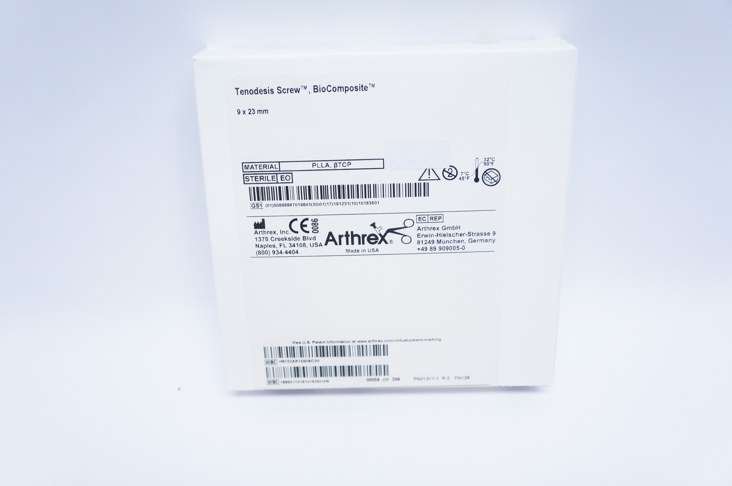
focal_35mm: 34
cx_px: 366
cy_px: 243
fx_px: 701
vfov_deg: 38.3
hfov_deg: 55.2
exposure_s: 1/250
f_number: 4
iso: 1600
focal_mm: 23
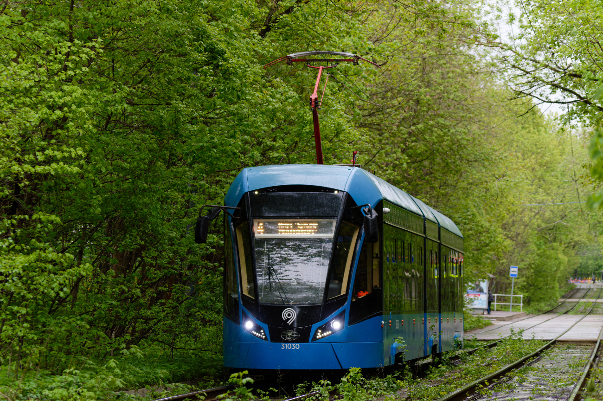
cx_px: 302
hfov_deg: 13.4
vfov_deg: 9.0
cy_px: 200
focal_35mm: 153
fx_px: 2560
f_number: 4.5
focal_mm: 102
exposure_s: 1/320
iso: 400
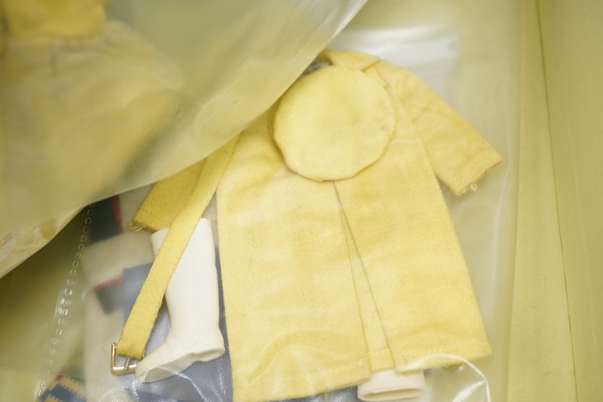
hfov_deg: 43.6
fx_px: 754
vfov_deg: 29.9
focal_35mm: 45
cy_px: 201
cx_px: 302
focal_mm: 30
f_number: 9
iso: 1250
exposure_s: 1/125
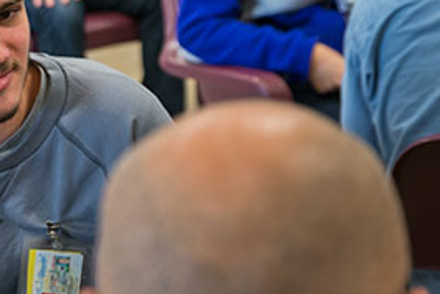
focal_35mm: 122
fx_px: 1493
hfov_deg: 16.6
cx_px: 63
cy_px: 196
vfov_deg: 11.3
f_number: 4.8
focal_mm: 56
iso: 800
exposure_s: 1/125
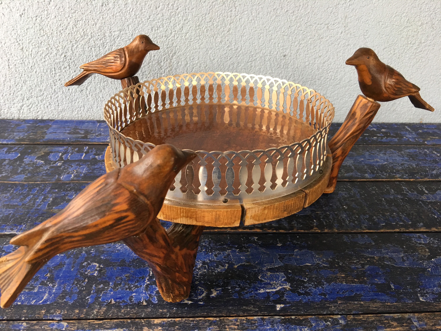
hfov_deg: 61.7
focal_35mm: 29
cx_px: 220
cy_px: 166
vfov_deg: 48.2
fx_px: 369
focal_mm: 4.15
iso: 40
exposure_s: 1/17
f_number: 2.2
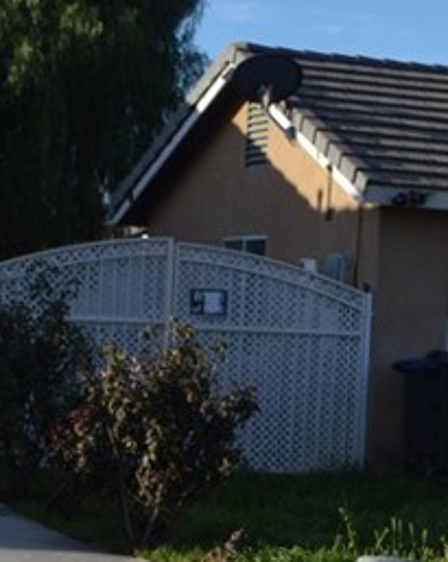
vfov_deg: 12.3
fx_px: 2607
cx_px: 828
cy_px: 162
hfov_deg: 9.3
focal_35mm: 157
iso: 100
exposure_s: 1/200
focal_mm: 28
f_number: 7.1
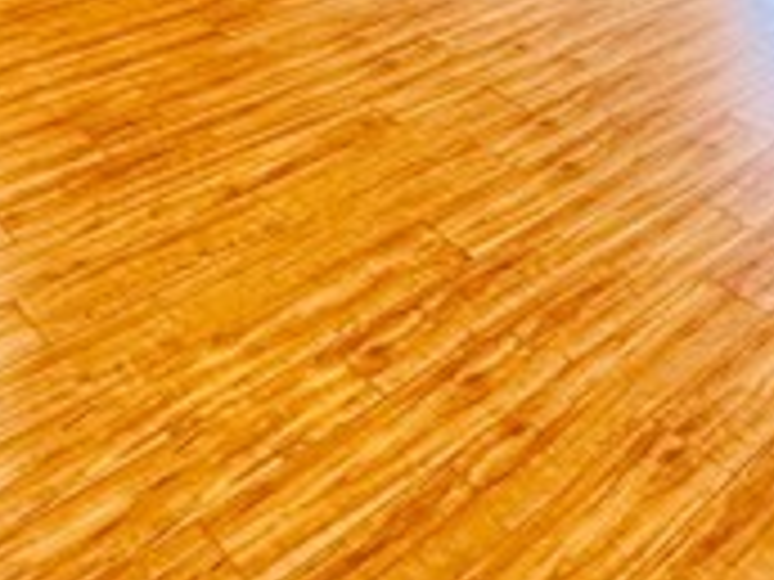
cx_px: 486
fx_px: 1163
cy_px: -256
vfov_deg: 23.3
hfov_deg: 36.6
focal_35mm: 52
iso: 250
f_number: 2.2
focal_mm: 2.22
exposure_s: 1/60
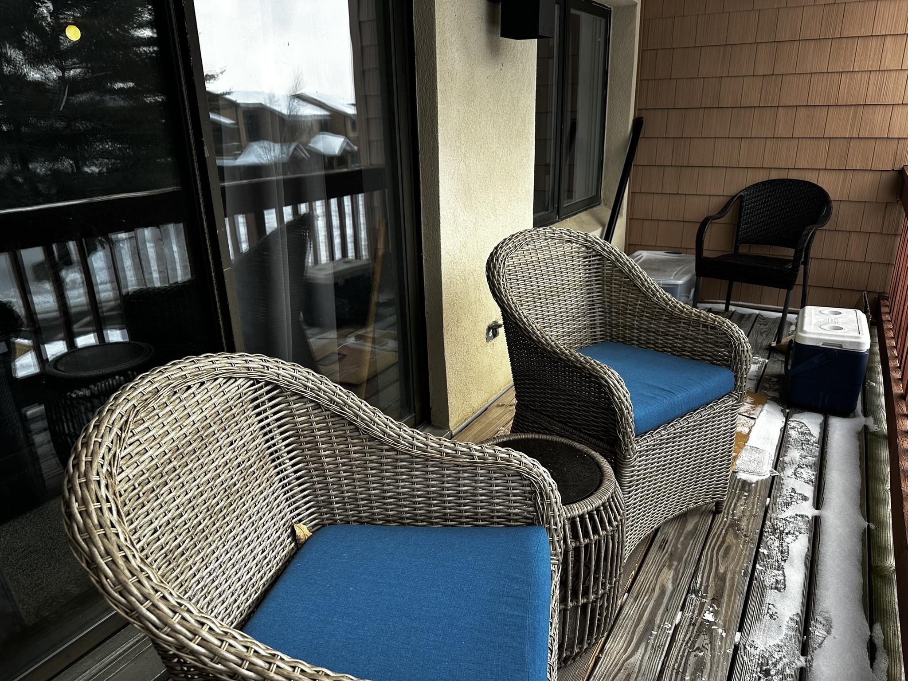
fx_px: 630
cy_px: 340
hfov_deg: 71.6
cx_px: 454
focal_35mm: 24
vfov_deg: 56.8
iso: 80
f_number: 1.78
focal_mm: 6.86
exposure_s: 1/791
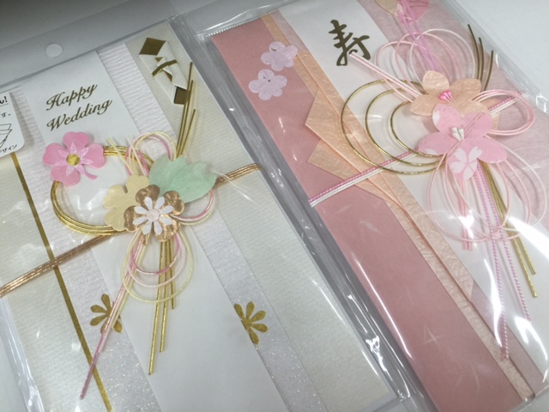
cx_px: 274
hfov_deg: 61.7
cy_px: 206
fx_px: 460
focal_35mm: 29
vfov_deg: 48.2
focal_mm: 4.15
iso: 32
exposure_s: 1/40
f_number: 2.2
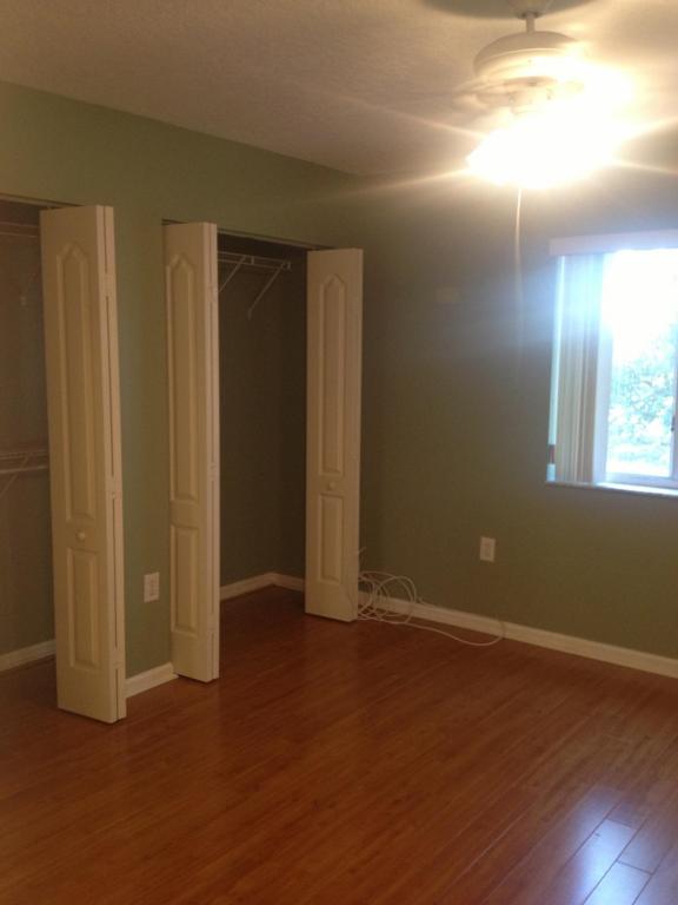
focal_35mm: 35
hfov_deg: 40.7
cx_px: 339
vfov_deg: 52.6
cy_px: 452
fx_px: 914
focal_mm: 4.28
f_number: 2.4
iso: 160
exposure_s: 1/20
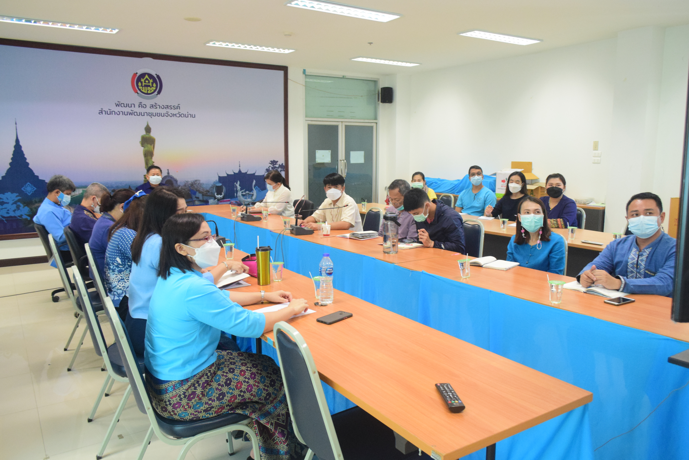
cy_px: 230
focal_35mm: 27
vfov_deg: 48.0
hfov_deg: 67.4
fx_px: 517
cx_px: 344
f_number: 5
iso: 2500
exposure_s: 1/160
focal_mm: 18
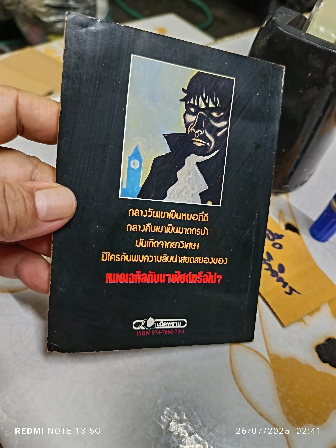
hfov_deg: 56.8
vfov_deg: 71.6
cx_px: 168
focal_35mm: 24
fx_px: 311
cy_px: 224
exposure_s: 1/25
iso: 1576
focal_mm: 5.31
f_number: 1.7
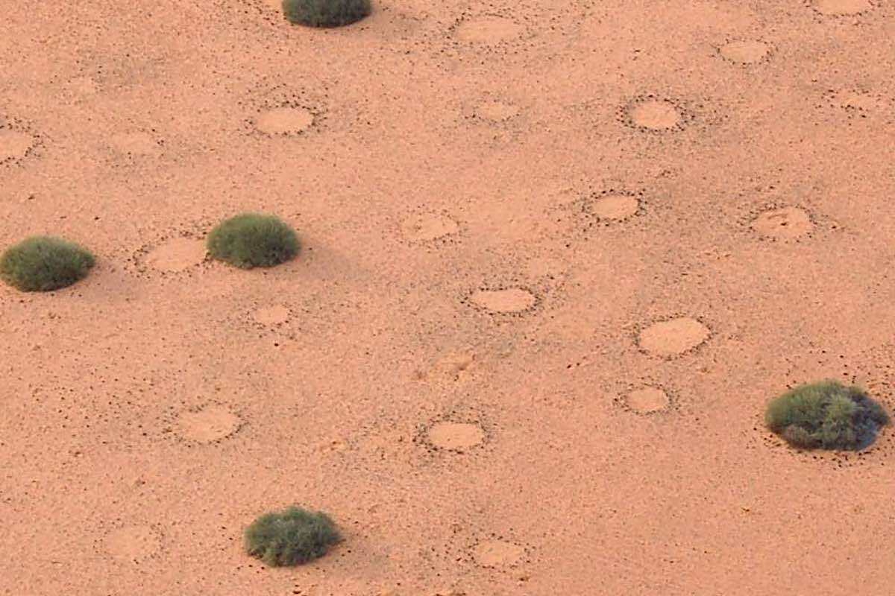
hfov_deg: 35.1
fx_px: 1417
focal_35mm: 57
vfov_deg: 23.8
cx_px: 448
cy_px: 298
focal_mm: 38
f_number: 8
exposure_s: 1/320
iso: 200
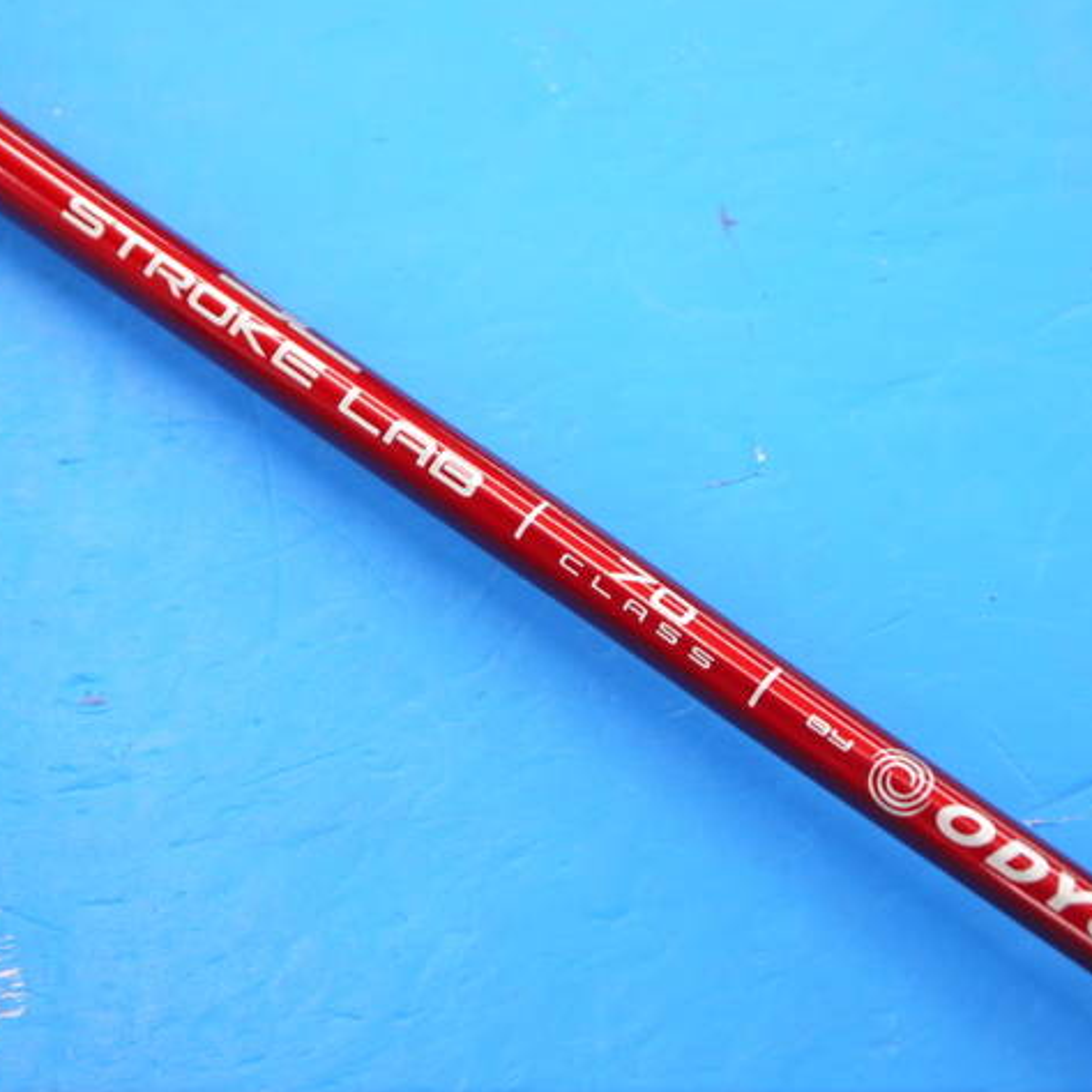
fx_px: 3319
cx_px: 518
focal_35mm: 93
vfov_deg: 18.7
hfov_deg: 18.7
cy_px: 544
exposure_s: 1/80
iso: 640
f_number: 5.5
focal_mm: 39
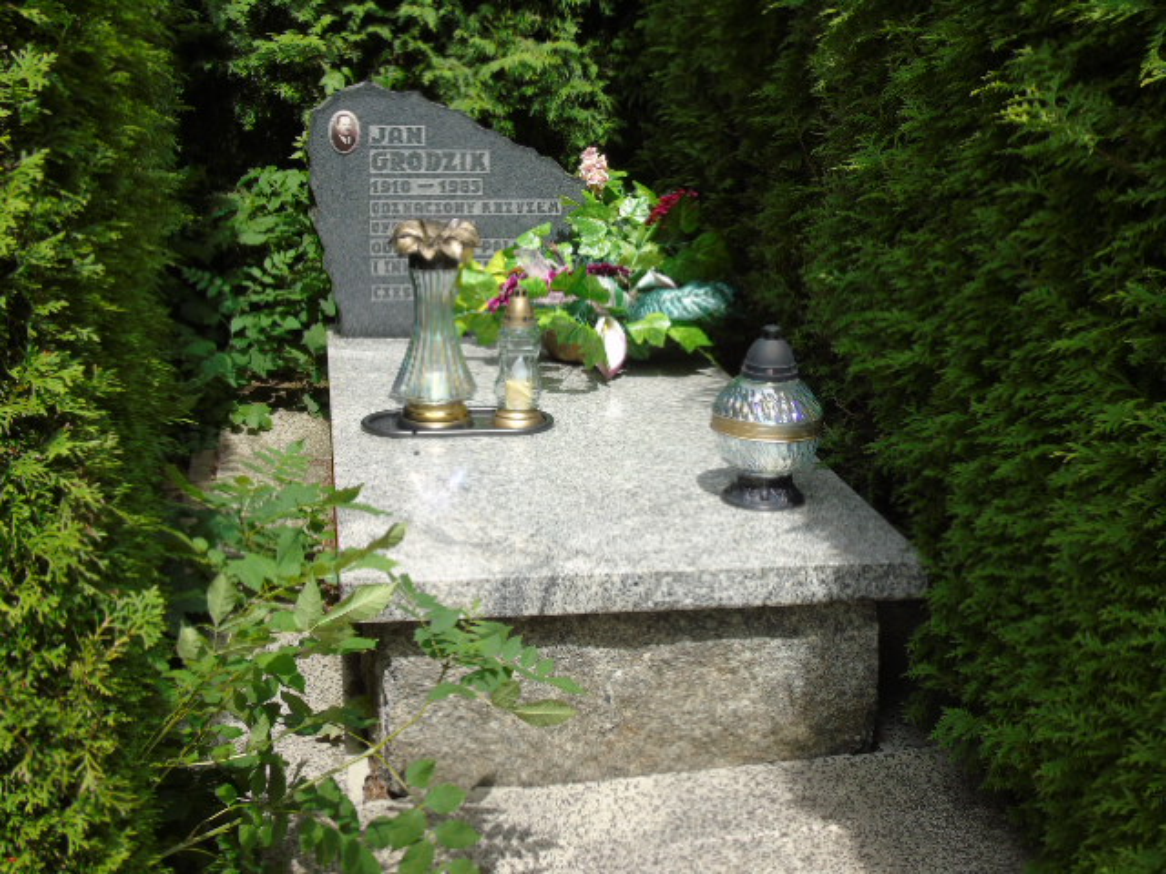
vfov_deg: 31.5
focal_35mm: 46
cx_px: 583
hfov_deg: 41.2
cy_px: 437
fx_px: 1549
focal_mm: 8.2
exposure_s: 1/500
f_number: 4.1
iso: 80
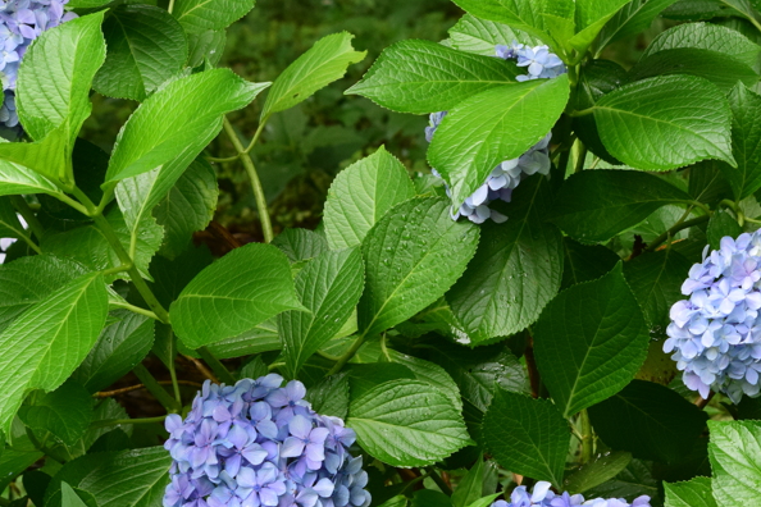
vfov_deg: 7.6
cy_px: 316
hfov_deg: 11.3
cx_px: 497
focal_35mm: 181
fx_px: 3826
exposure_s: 1/125
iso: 800
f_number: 9
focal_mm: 70
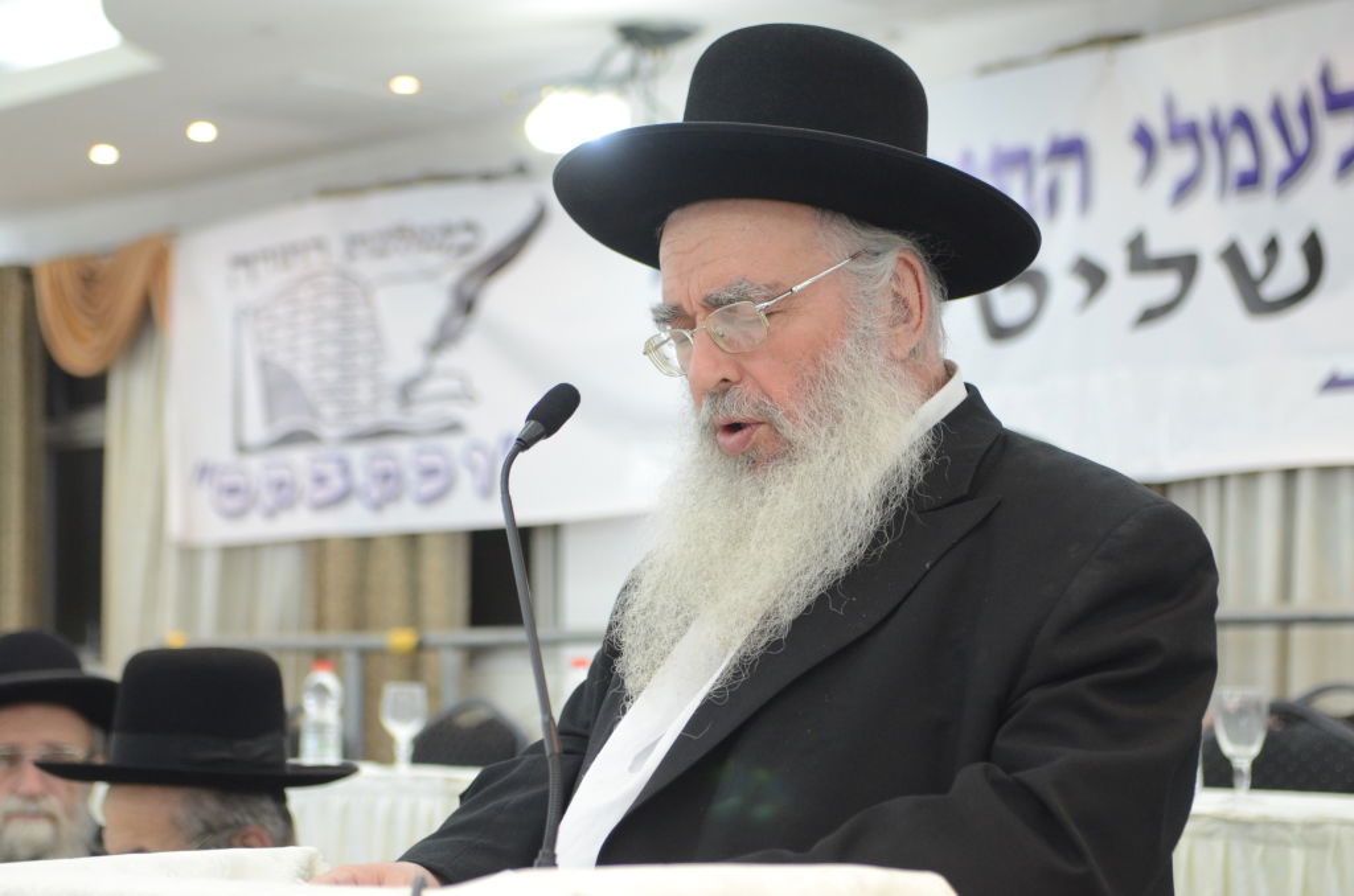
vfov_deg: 16.5
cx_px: 677
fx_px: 3096
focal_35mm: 82
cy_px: 448
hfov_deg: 24.7
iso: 1250
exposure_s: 1/100
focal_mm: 55
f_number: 3.5
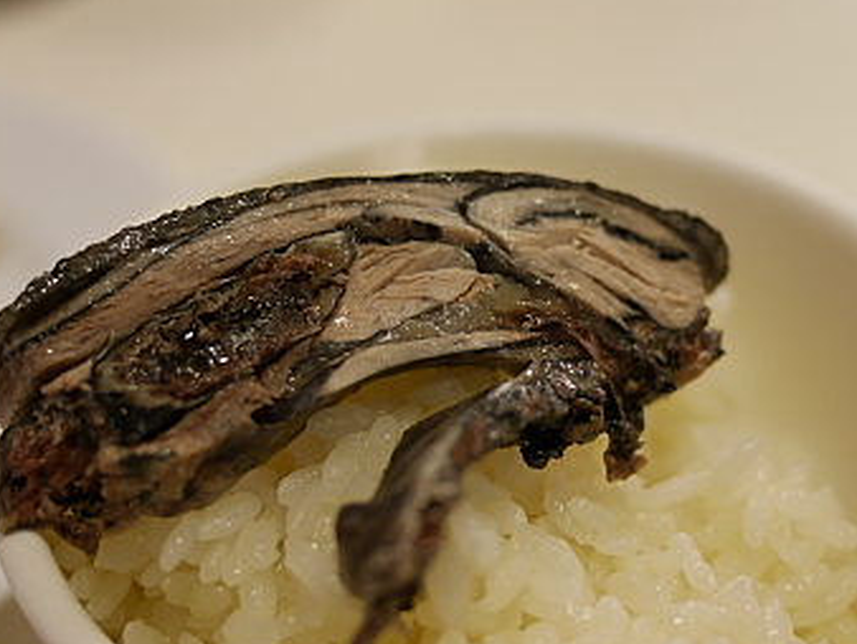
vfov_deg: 24.8
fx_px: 1462
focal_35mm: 59
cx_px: 437
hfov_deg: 32.7
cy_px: 318
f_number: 2
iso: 800
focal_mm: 20
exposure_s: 1/100
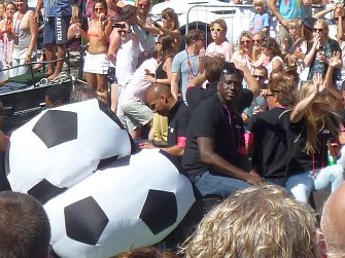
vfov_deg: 3.5
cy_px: 28
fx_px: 4174
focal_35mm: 419
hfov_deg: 4.7
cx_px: 141
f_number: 4.5
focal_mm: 22.5
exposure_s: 1/400
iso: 80
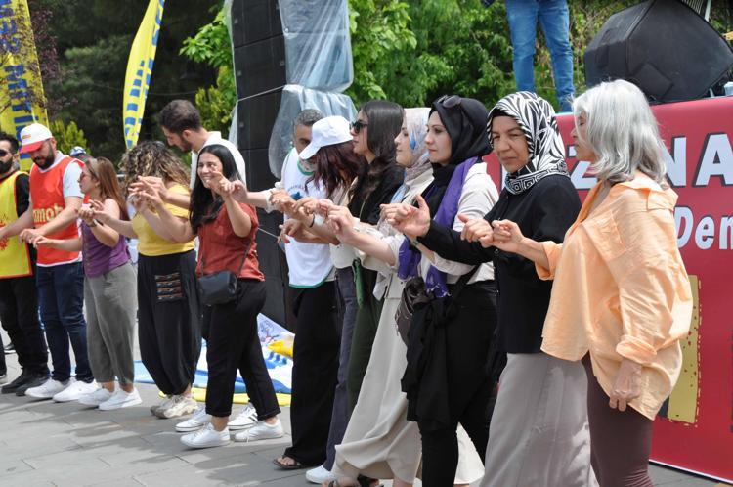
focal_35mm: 66
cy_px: 244
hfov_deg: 30.5
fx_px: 1342
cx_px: 366
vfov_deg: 20.6
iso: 200
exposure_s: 1/320
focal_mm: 44
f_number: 8
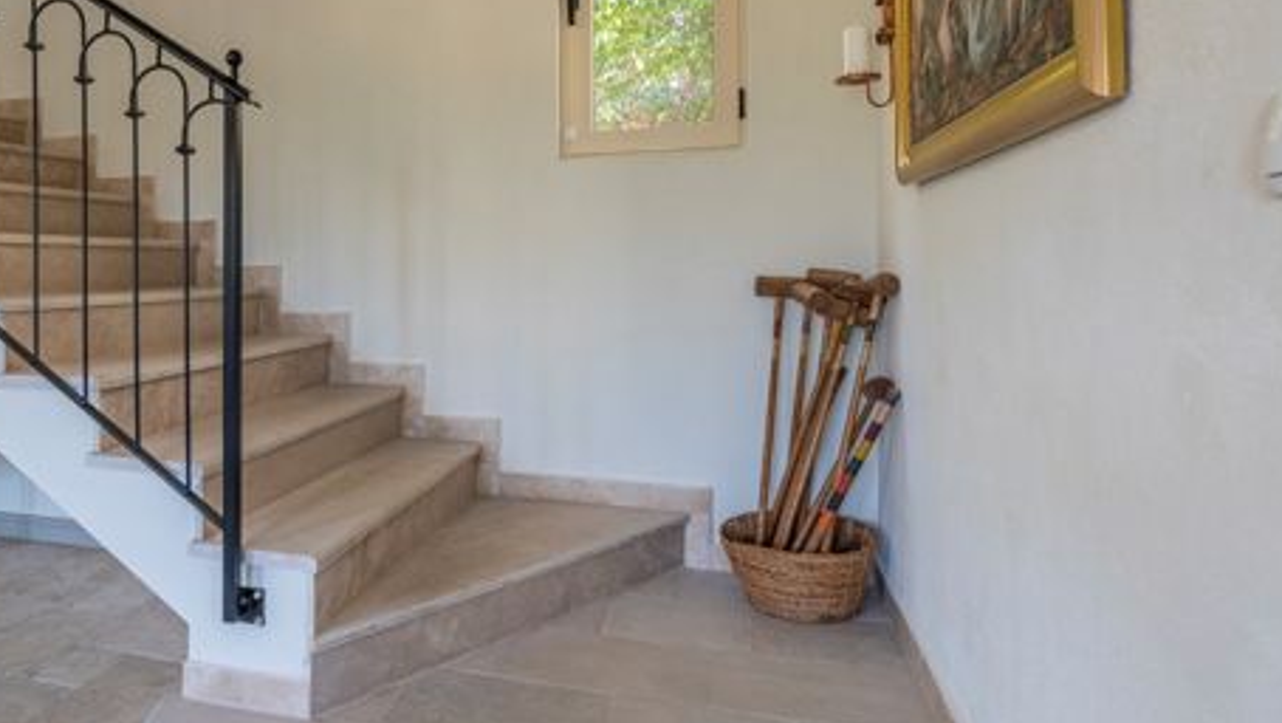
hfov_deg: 69.5
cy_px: 265
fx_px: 884
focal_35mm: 26
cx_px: 414
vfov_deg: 44.1
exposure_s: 1/10
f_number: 5
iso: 100
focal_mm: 16
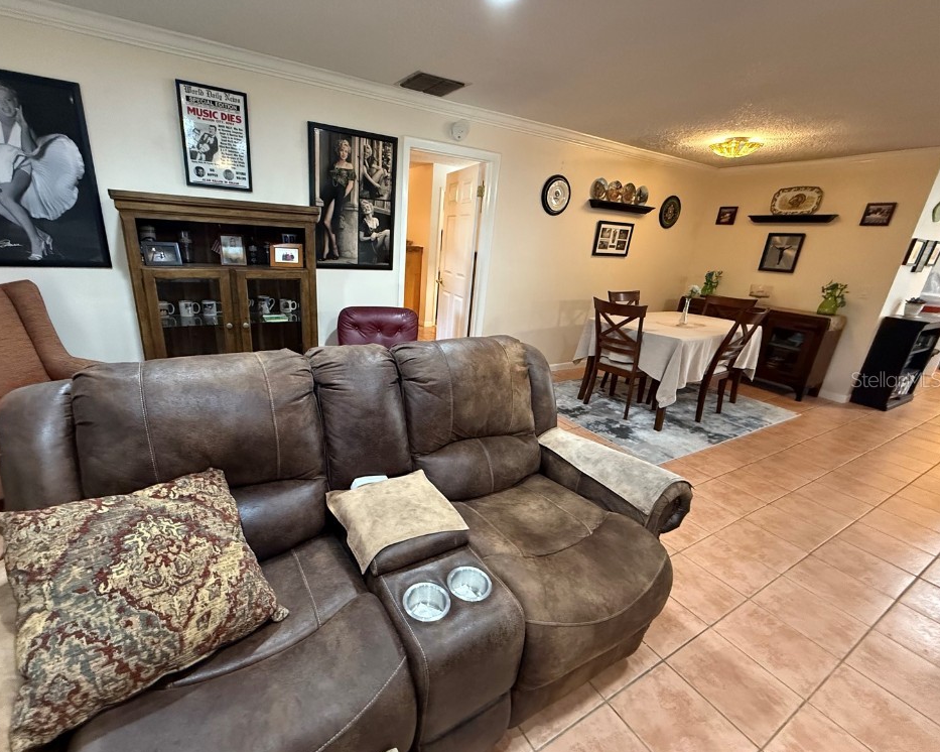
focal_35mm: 15
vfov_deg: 84.0
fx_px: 417
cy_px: 379
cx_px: 430
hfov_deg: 96.6
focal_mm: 2.22
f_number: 2.2
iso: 800
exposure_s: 1/60
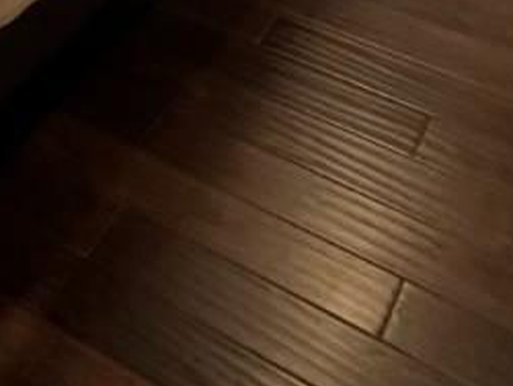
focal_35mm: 84
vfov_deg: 12.9
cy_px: -572
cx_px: -220
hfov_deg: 20.5
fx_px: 1246
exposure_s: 1/60
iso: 250
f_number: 2.2
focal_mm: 2.22
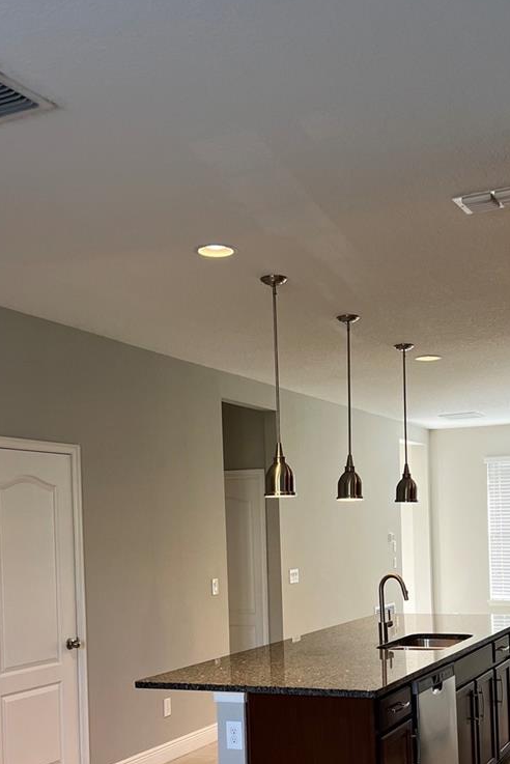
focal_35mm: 44
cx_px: 323
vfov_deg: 43.5
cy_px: 542
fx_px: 934
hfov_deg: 30.4
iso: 100
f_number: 1.5
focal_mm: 5.7
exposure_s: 1/120
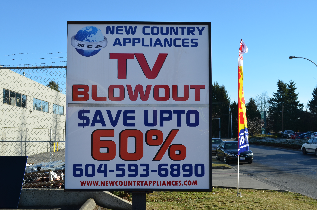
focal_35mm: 42
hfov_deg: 46.5
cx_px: 158
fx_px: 369
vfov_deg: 31.8
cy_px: 105
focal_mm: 28
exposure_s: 1/250
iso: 140
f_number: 8
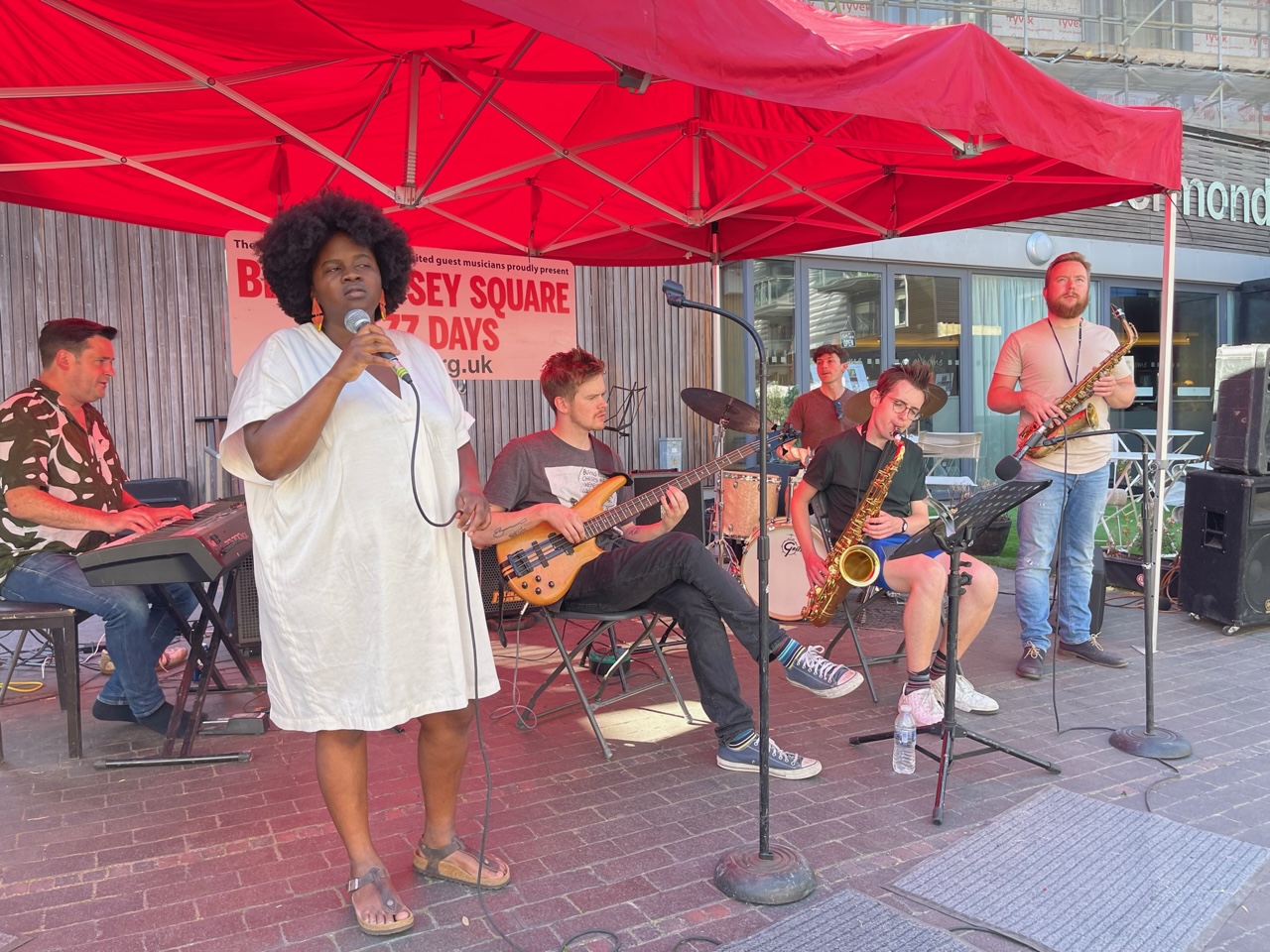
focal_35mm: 26
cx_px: 635
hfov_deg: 67.3
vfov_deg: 53.1
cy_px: 476
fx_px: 954
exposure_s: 1/216
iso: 32
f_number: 1.6
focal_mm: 5.1
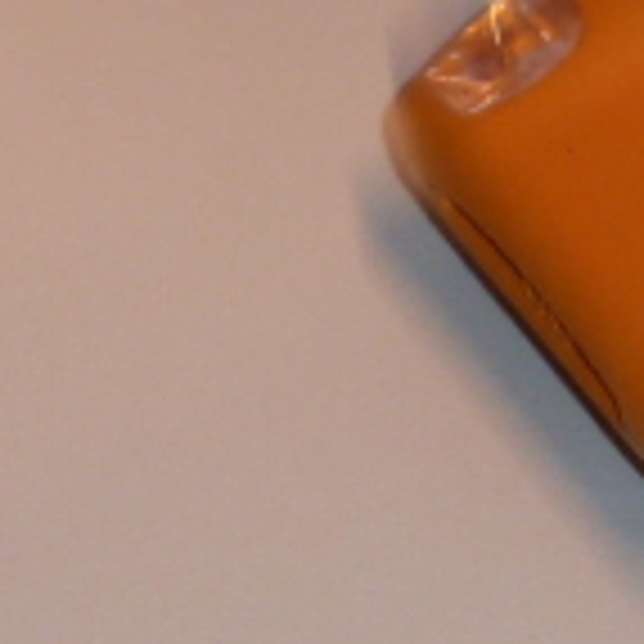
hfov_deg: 4.1
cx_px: 1378
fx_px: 8819
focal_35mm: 419
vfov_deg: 4.2
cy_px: -279
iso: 100
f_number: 3.9
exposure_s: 1/30
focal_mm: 9.7
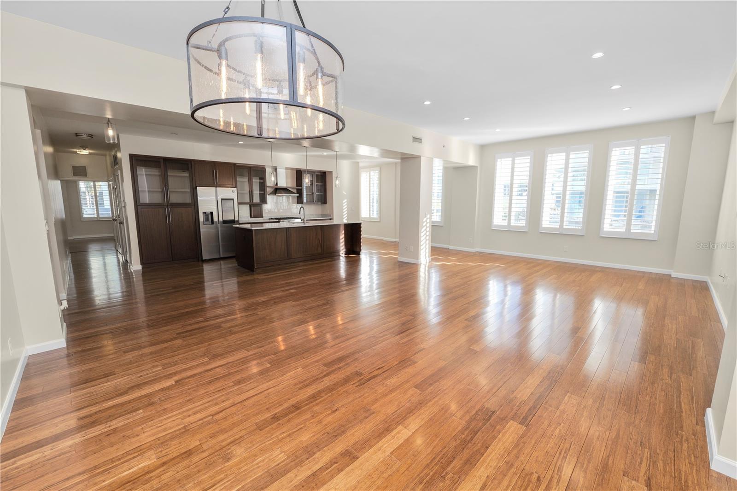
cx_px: 368
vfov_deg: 81.2
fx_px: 287
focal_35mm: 14
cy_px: 246
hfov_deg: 104.3
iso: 250
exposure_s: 1/50
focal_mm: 14
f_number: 6.3
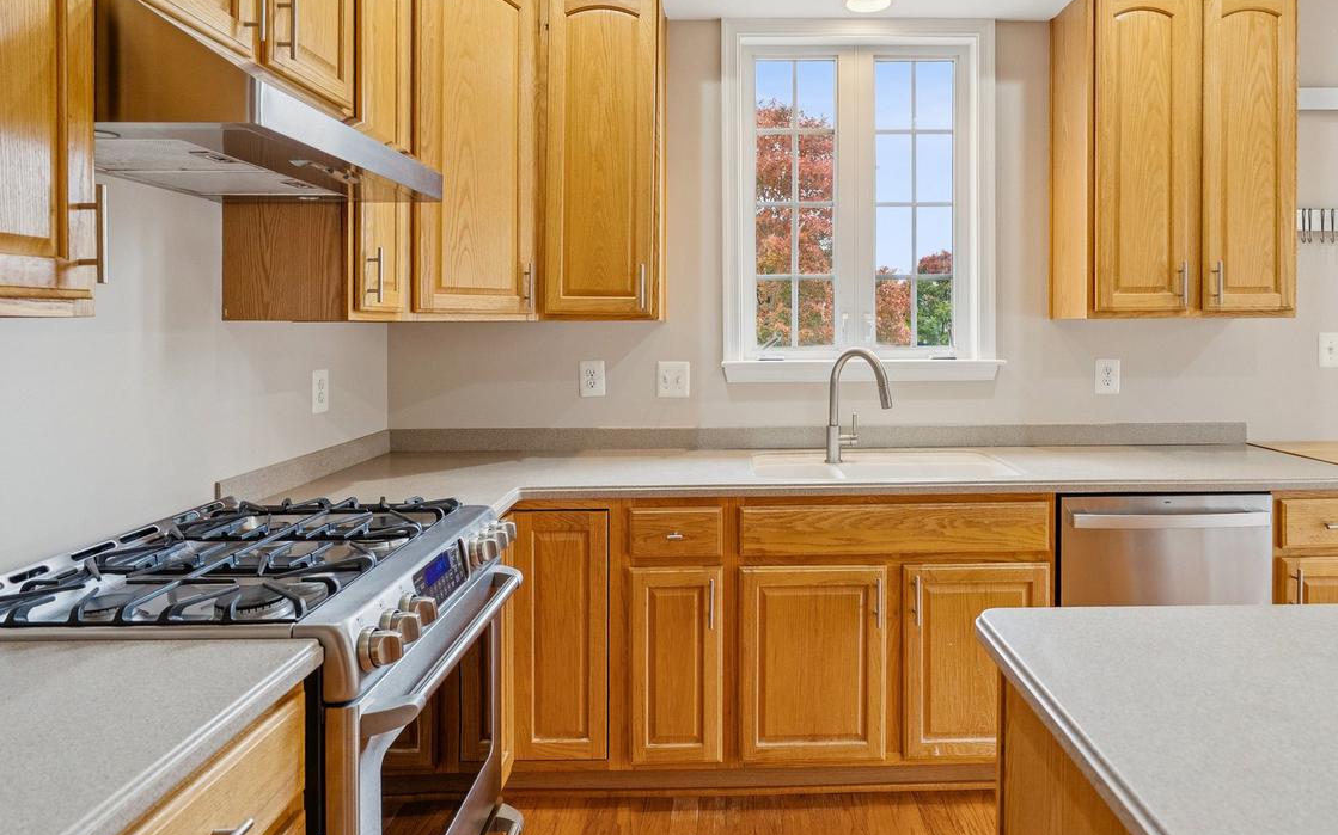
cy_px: 371
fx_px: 790
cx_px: 765
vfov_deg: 55.7
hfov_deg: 80.1
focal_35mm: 22
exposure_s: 1/125
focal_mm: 16.5
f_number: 4
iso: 1000
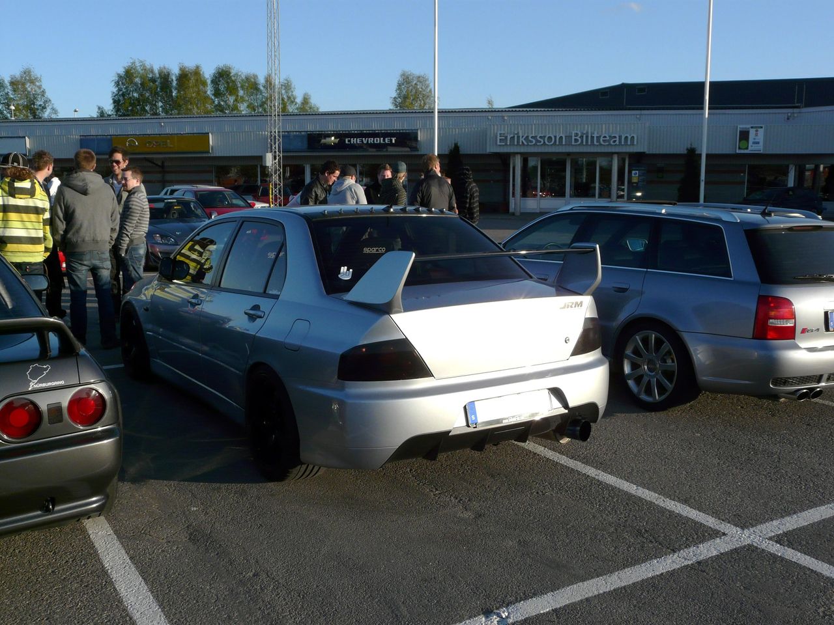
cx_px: 417
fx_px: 843
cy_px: 312
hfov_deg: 52.6
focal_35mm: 35
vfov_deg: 40.7
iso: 100
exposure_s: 1/1000
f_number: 3.2
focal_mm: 5.7
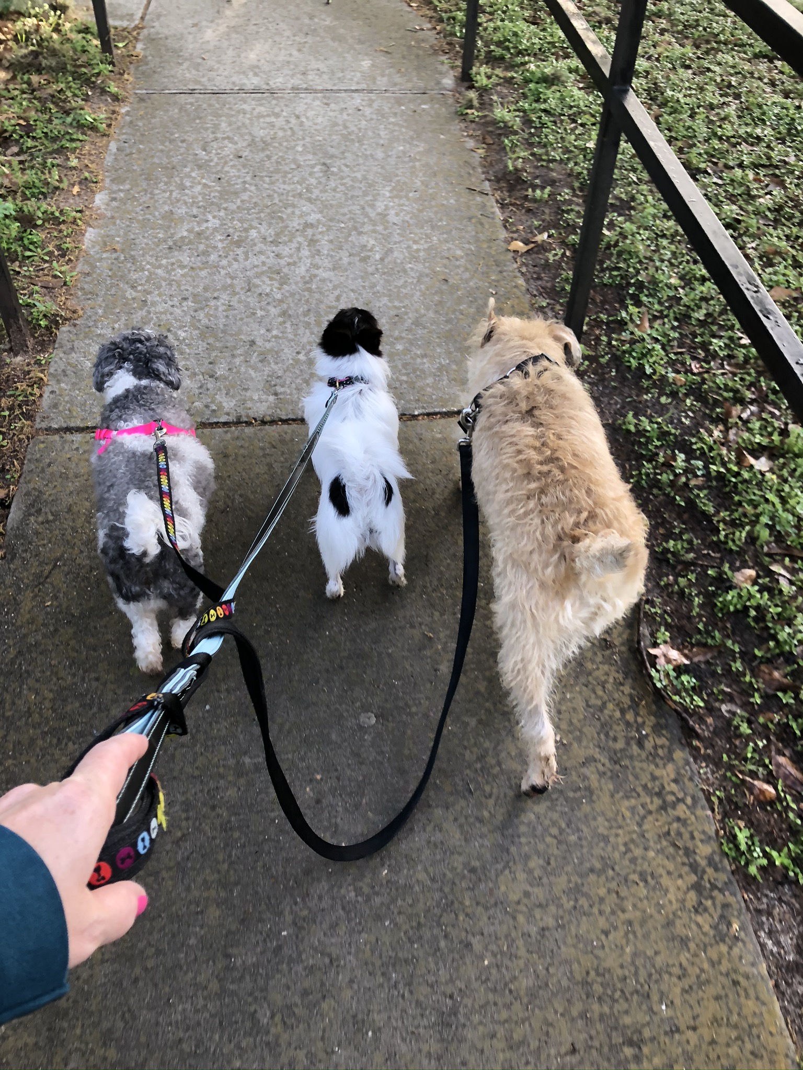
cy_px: 535
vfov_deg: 63.4
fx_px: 866
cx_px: 402
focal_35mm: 28
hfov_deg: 49.7
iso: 40
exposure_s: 1/120
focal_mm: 3.99
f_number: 1.8
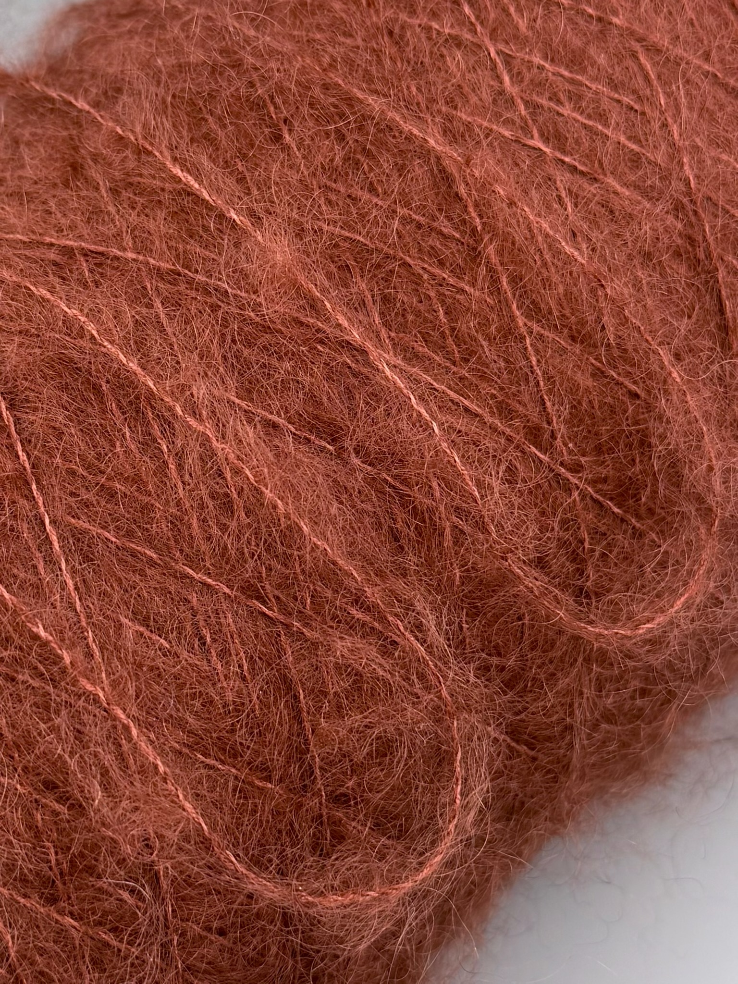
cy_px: 492
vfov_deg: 71.6
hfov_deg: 56.8
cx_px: 369
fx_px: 682
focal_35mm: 24
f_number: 1.78
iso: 64
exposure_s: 1/236
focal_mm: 6.76
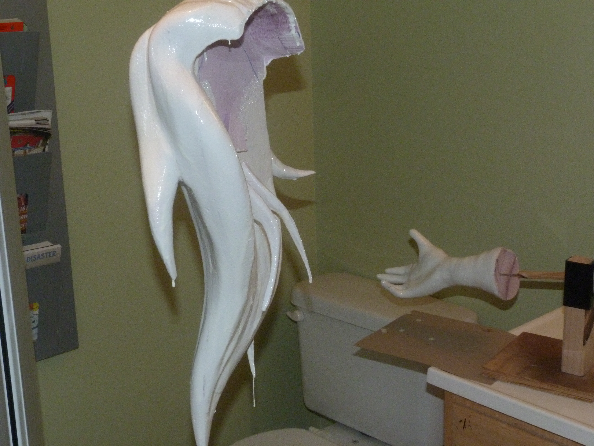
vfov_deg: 28.6
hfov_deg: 37.5
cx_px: 297
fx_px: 875
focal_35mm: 51
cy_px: 223
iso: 400
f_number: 8
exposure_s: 1/60
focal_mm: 9.2
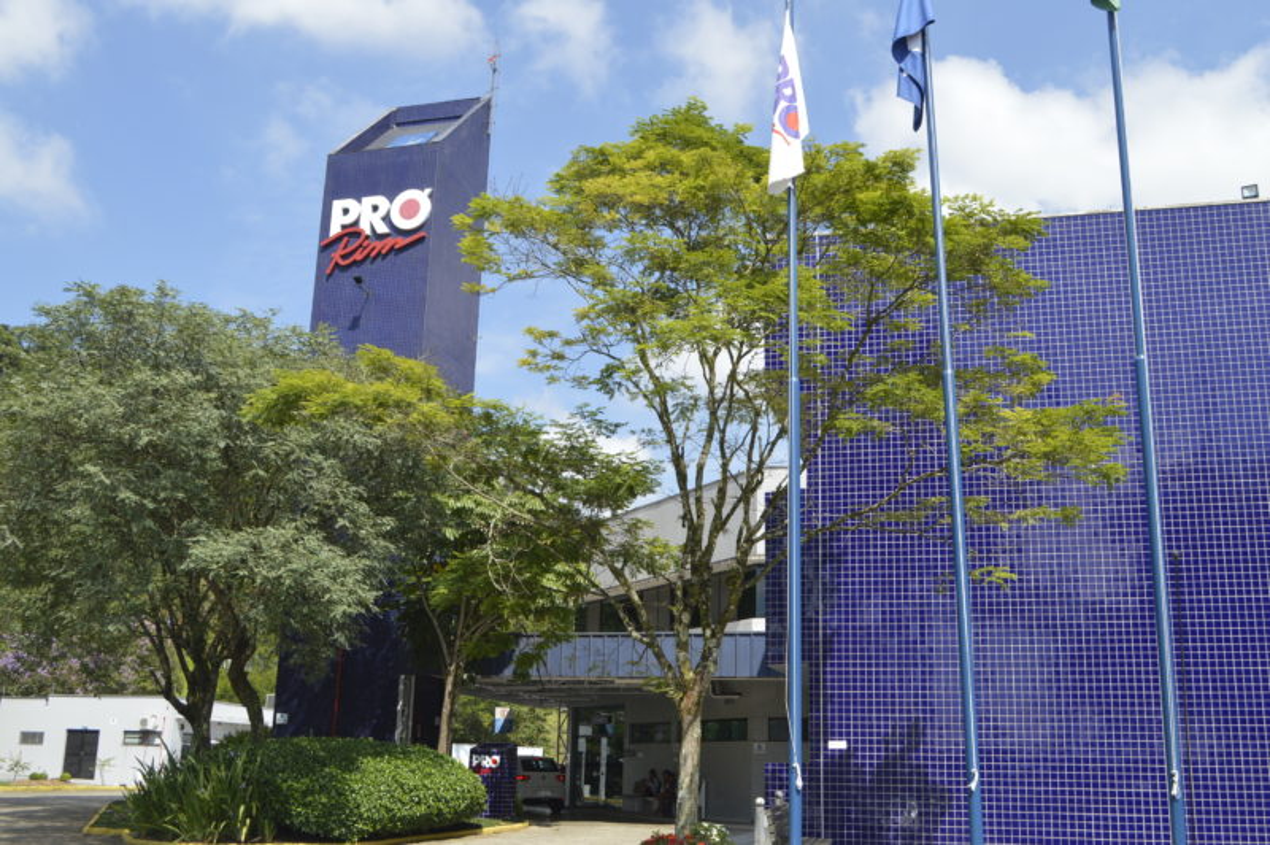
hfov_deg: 53.2
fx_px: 1269
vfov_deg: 36.8
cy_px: 422
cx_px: 635
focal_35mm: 36
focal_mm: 24
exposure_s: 1/250
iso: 100
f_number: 8
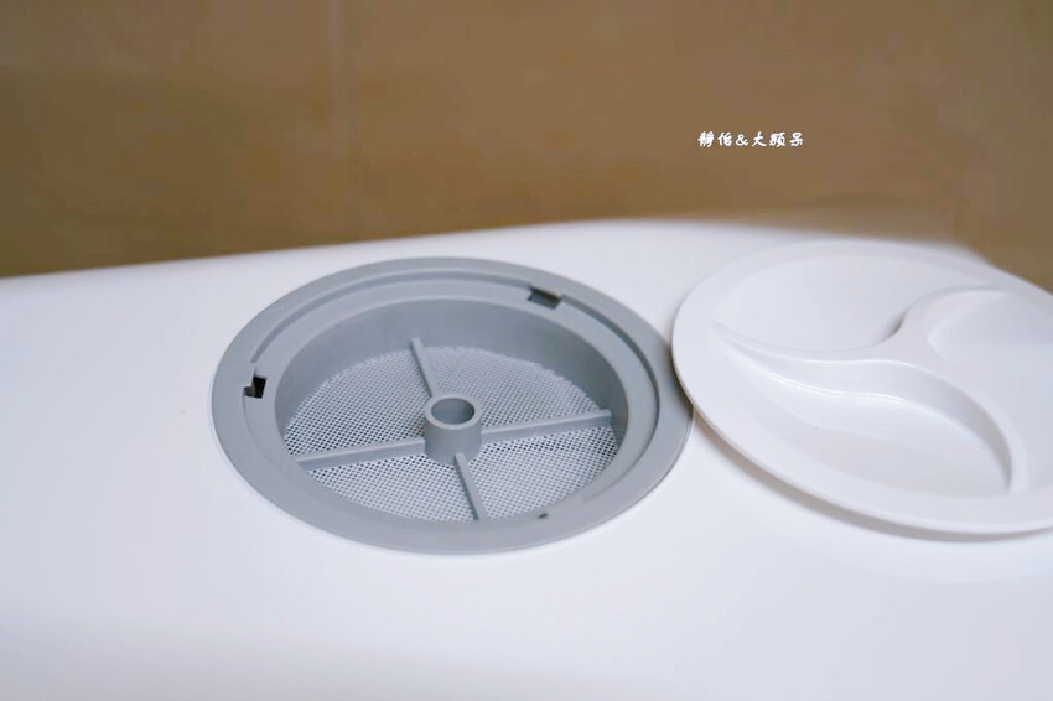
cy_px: 350
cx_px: 526
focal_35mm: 39
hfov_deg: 49.6
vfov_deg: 34.2
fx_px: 1140
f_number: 4
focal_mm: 39
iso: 400
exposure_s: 1/40
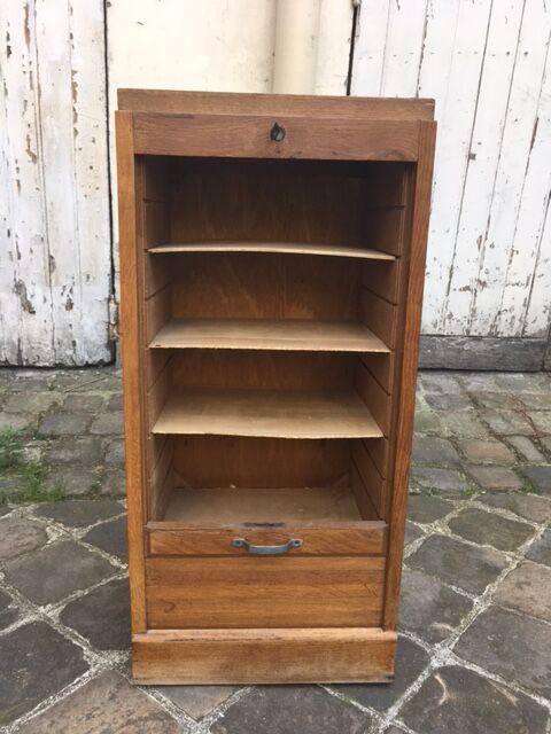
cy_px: 367
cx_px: 276
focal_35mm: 29
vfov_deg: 61.7
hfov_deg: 48.2
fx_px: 615
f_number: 2.2
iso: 40
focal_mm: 4.15
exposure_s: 1/100
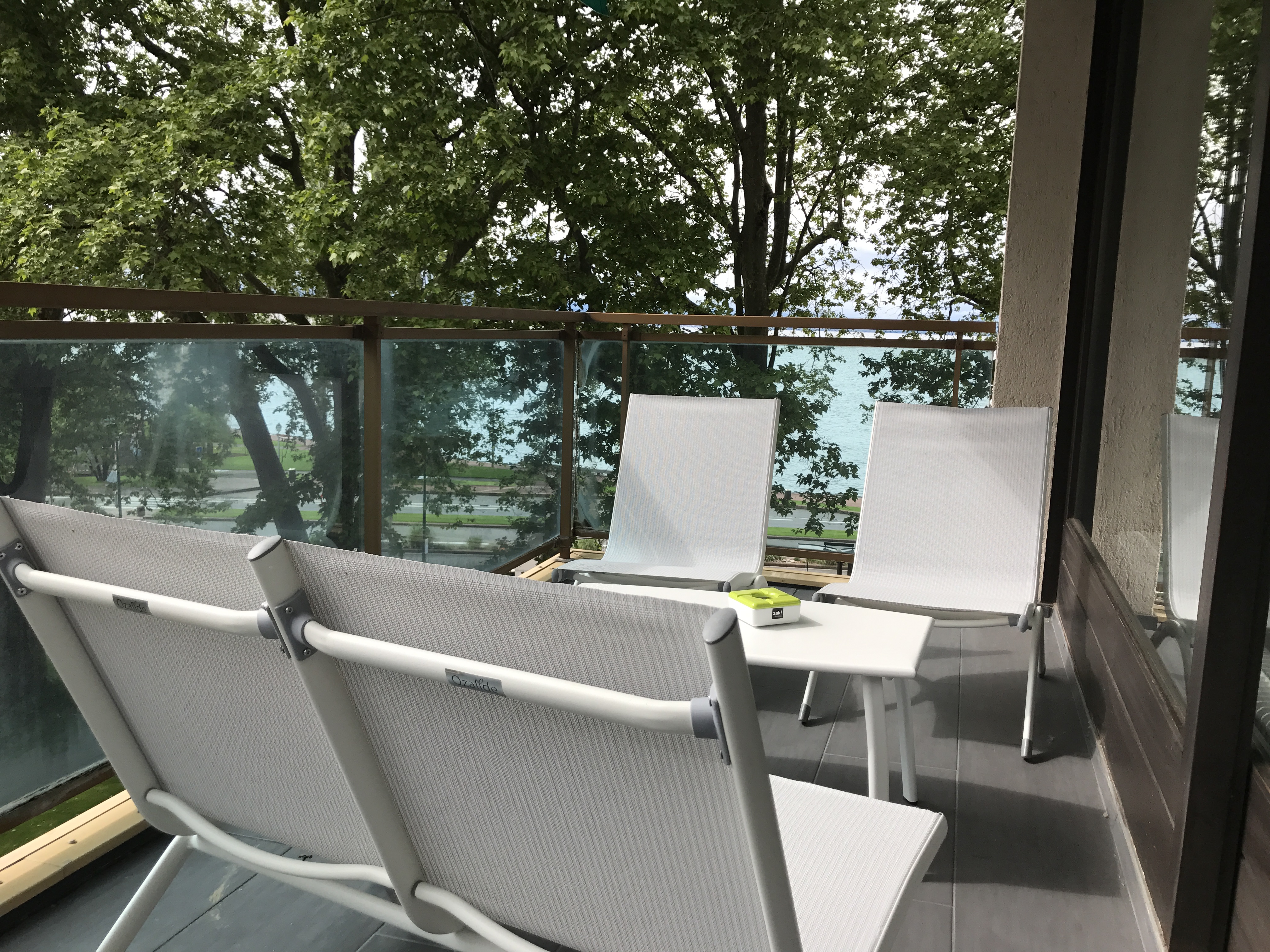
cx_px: 635
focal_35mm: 28
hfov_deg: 63.4
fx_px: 1027
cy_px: 476
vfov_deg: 49.7
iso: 20
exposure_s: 1/1053
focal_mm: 3.99
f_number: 1.8
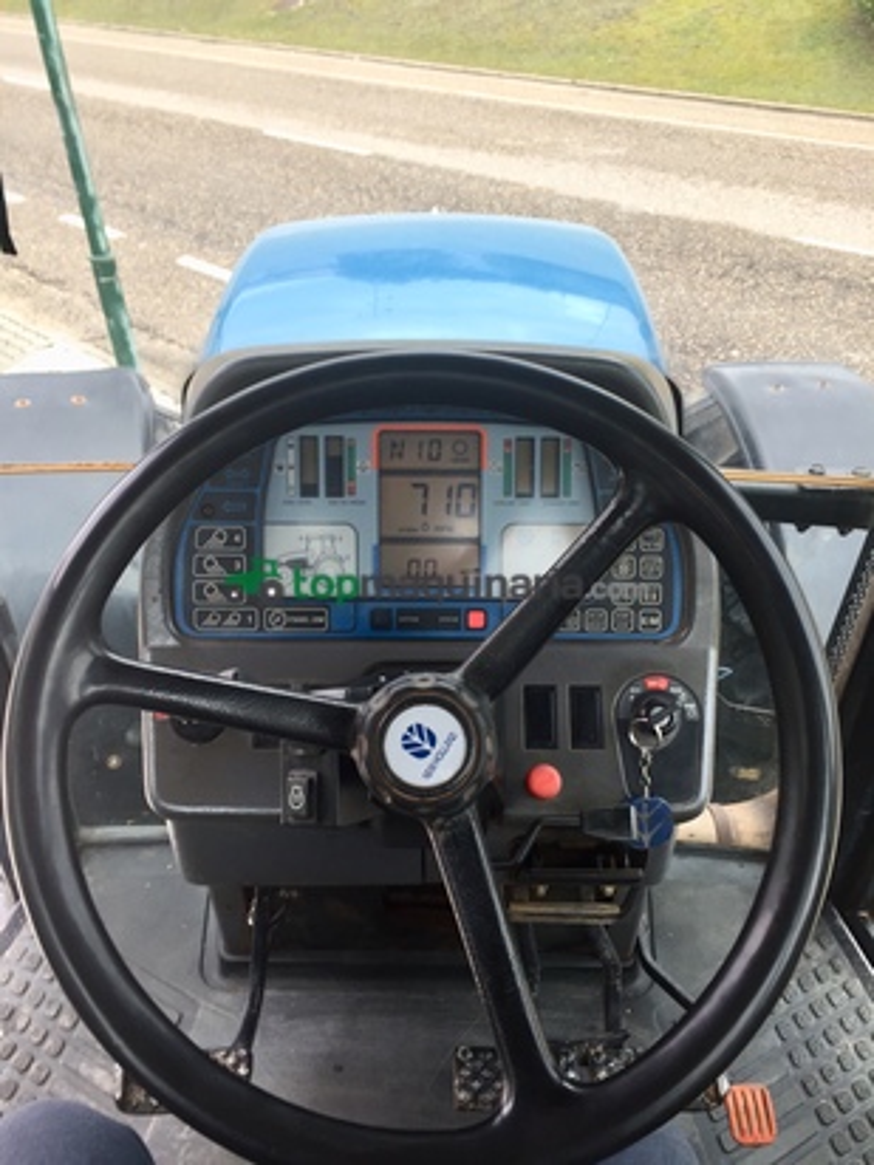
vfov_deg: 61.7
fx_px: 976
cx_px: 437
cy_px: 582
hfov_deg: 48.2
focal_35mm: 29
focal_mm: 4.15
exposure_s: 1/50
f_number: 2.2
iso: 32
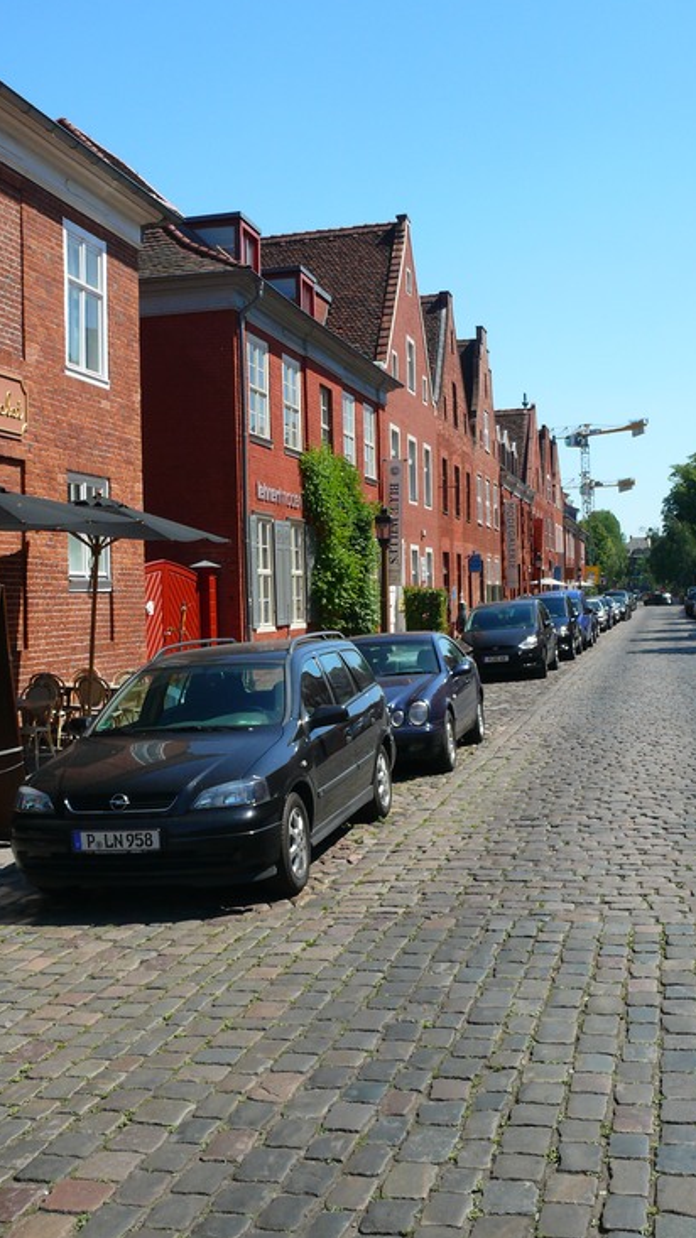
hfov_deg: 30.4
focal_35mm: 39
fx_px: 1280
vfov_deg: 51.6
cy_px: 610
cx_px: 329
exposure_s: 1/250
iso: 100
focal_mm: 7.4
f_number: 4.5
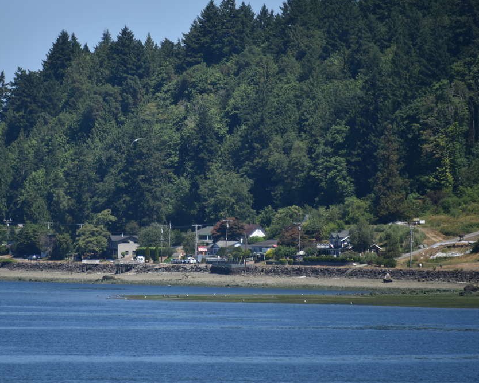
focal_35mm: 432
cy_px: 162
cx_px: 171
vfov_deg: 3.6
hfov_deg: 4.5
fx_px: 6127
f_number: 5.6
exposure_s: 1/640
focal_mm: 300
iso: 125
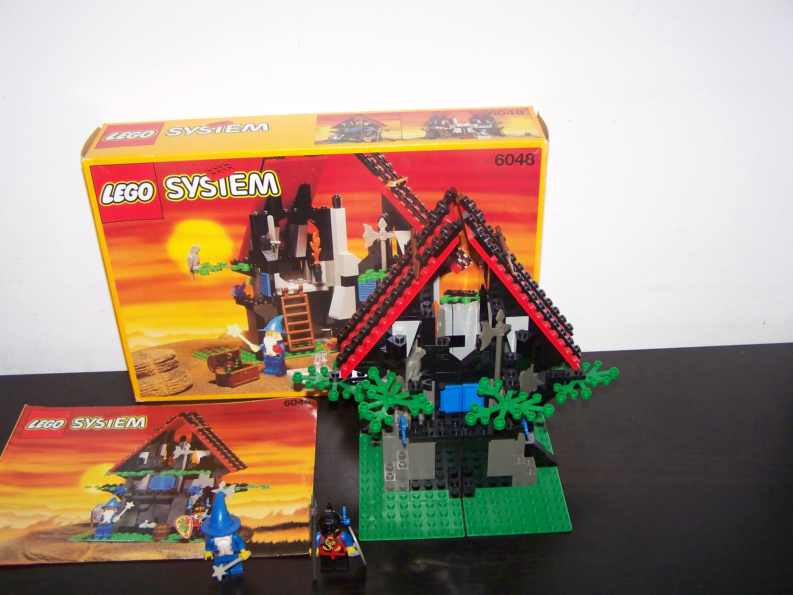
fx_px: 871
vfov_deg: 37.7
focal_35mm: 38
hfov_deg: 49.0
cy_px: 298
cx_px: 396
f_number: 2.8
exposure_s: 1/30
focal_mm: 6.3
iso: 200
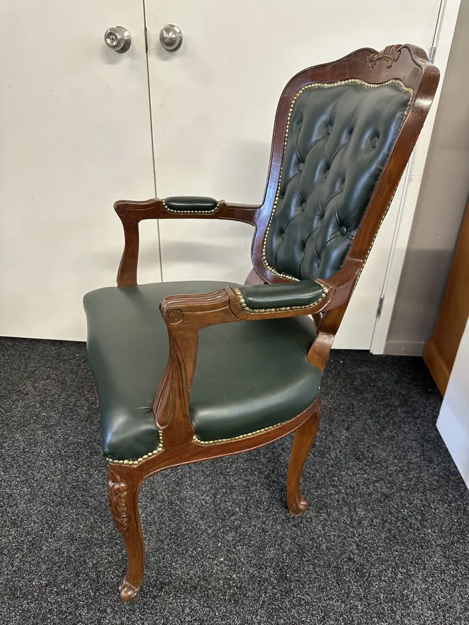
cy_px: 312
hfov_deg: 56.8
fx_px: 434
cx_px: 234
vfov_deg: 71.6
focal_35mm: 24
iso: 160
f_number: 1.78
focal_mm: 6.86
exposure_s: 1/50
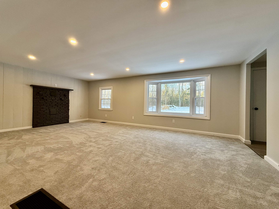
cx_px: 140
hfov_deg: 102.1
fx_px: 113
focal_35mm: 14
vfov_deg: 85.7
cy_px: 104
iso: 160
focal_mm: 2.22
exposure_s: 1/120
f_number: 2.2
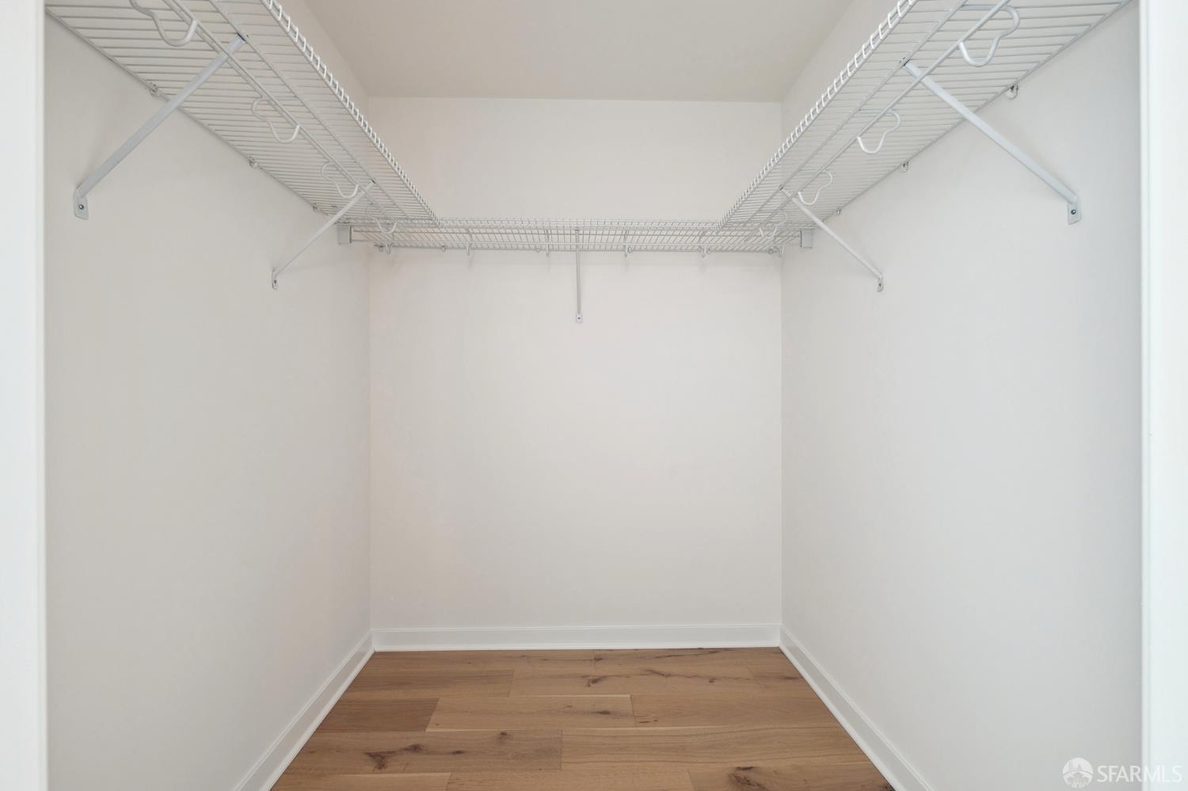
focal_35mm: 15
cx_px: 594
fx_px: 495
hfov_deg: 100.4
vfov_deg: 77.3
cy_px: 396
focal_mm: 10
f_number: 6.4
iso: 200
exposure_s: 2.6
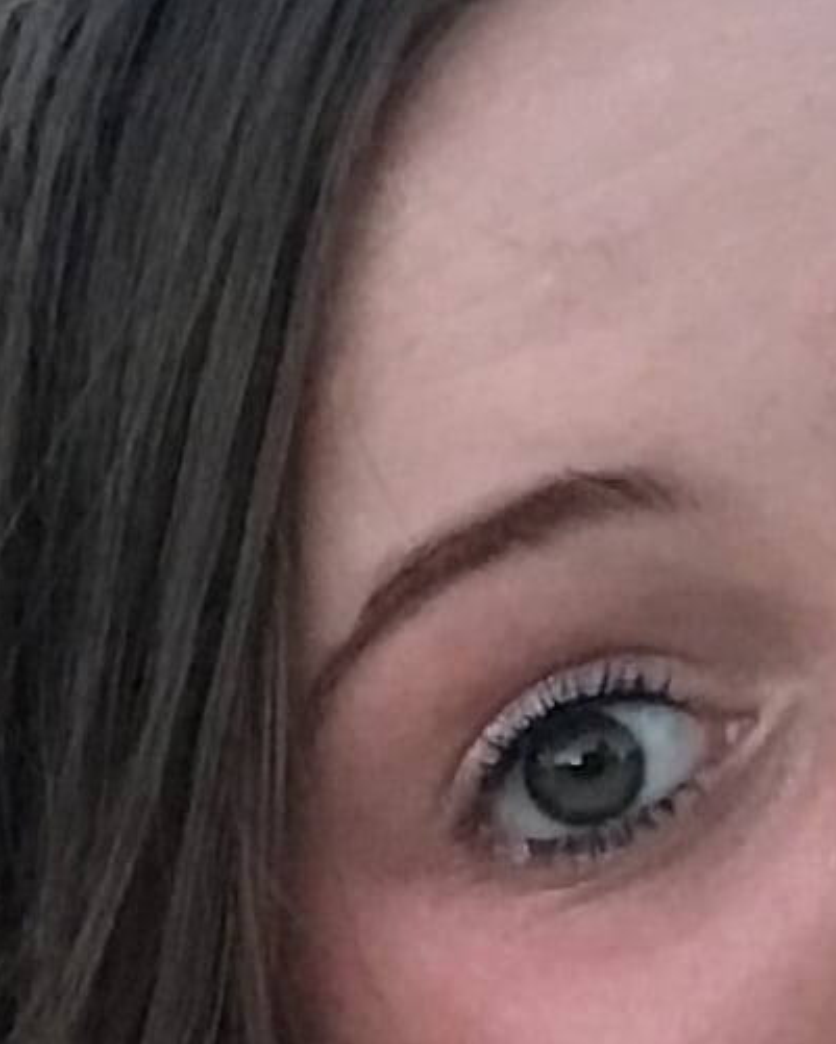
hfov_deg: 9.6
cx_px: -409
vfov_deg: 12.4
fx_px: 4823
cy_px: 603
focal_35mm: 156
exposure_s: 1/30
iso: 125
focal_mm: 2.87
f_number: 2.2
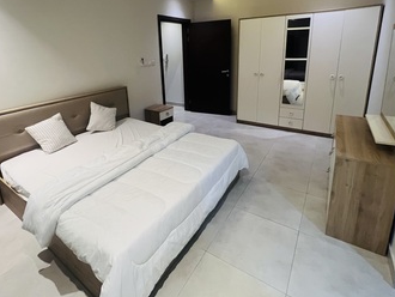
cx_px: 185
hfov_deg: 87.6
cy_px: 101
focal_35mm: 18
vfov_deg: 69.8
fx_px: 206
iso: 400
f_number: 1.8
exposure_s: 1/50
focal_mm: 1.57
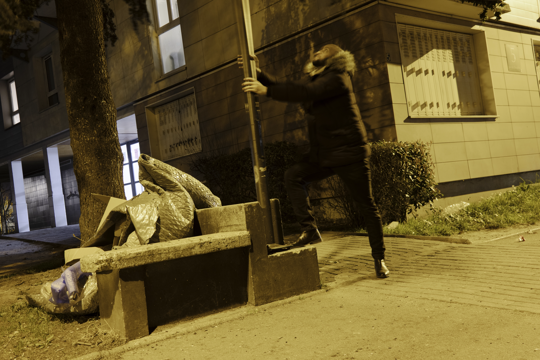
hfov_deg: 48.5
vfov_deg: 33.4
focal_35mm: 40
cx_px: 270
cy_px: 180
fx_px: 600
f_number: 4.5
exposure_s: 1.6
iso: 400
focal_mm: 27
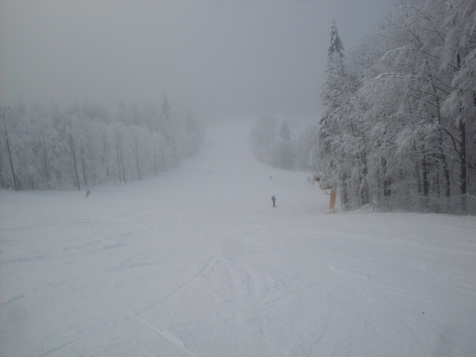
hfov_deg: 49.0
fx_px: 523
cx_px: 238
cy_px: 178
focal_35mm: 38
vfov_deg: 37.7
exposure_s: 1/350
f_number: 8.4
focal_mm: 6.3
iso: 80
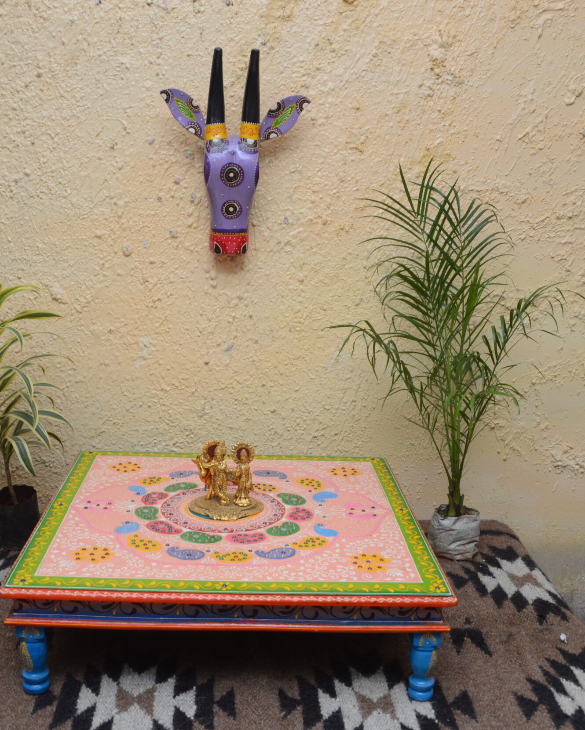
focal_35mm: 39
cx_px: 257
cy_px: 366
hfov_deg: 38.2
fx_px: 844
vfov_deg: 46.8
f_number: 5.6
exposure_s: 1/160
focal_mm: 18
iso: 400
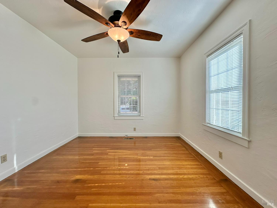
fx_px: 112
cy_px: 104
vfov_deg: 85.7
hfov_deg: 102.1
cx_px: 138
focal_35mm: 14
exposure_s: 1/147
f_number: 2.2
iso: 40
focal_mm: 2.22
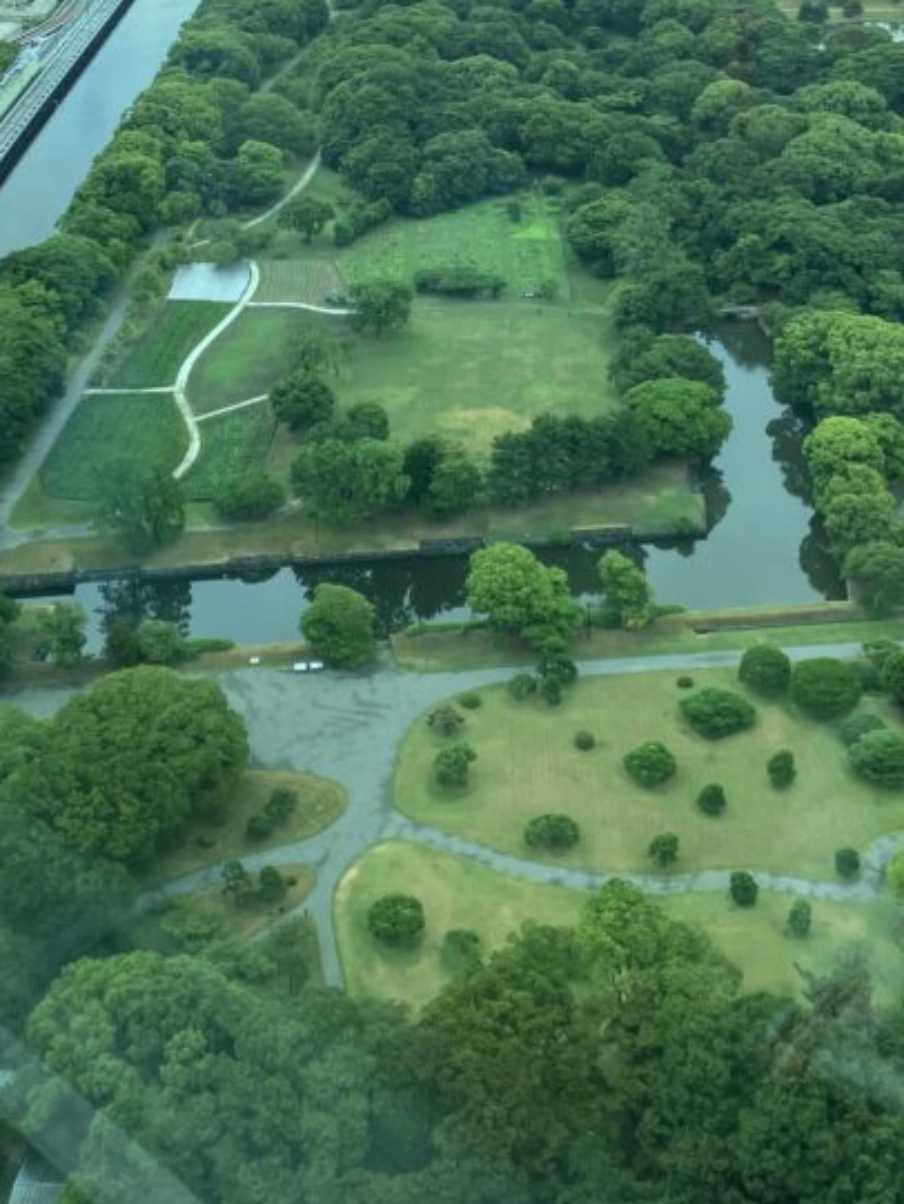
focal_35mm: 53
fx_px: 1845
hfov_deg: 27.5
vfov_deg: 34.1
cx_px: 443
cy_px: 105
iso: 32
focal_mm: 3.99
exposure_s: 1/426
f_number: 1.8
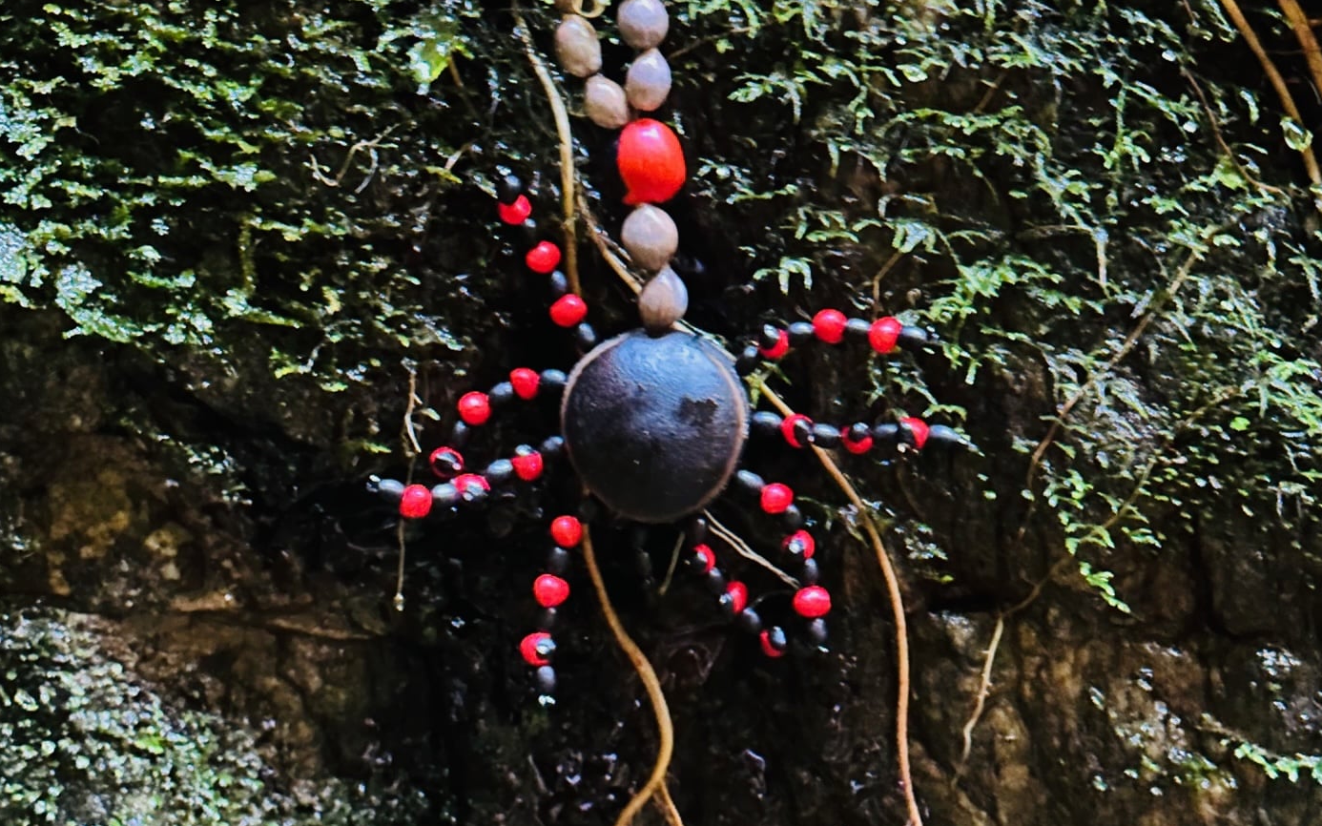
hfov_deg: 27.8
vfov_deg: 17.5
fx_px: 2666
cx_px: 715
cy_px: 183
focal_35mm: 74
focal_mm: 6.86
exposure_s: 1/15
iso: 800
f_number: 1.78
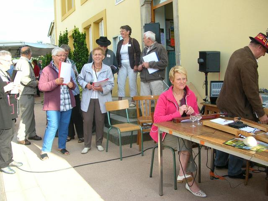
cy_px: 100
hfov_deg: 52.6
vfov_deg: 40.7
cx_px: 134
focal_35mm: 35
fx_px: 271
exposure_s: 1/158
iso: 50
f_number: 2.8
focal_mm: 5.8
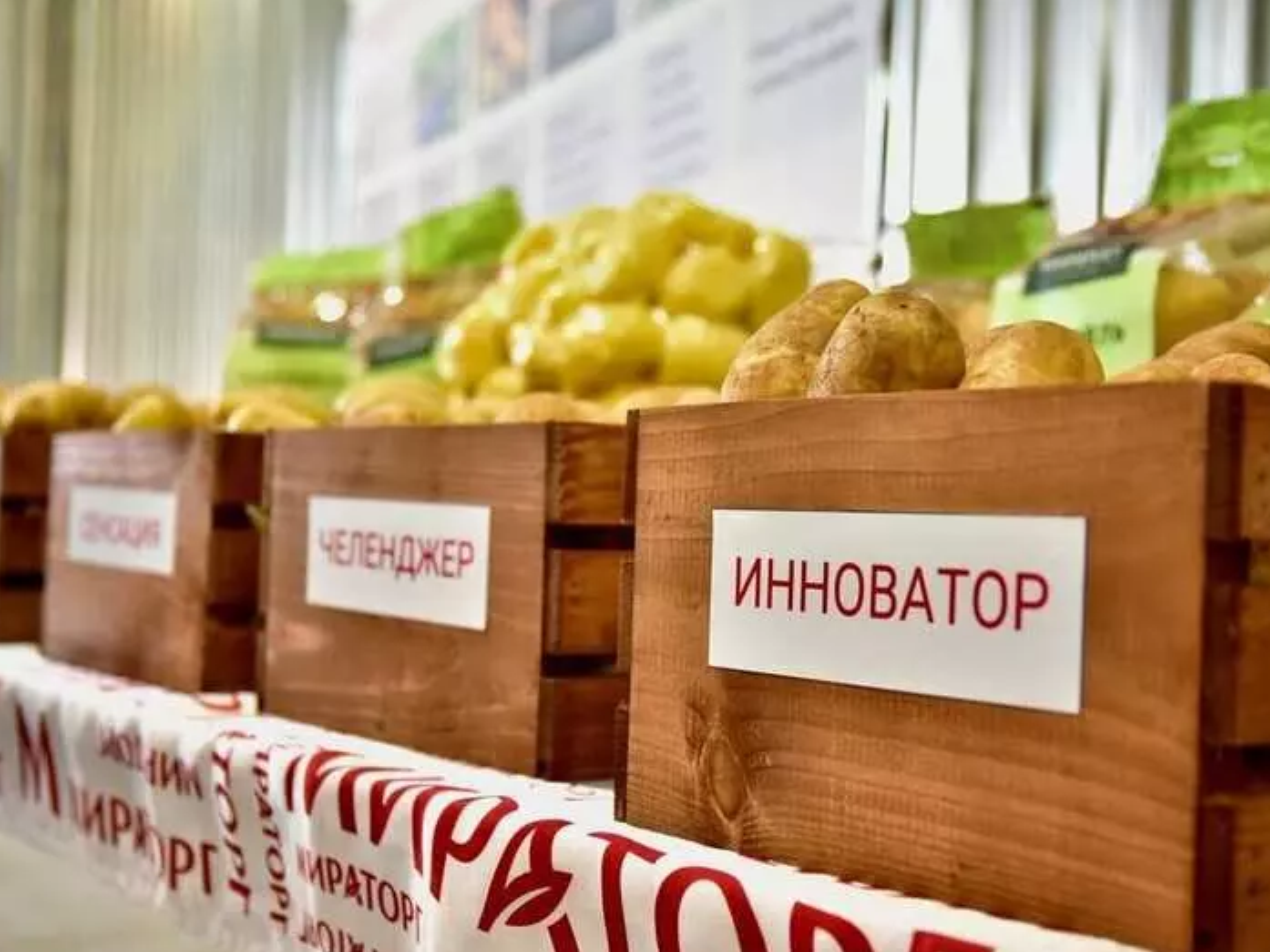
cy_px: 481
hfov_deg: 36.2
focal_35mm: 53
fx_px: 1945
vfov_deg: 27.5
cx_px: 656
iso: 4000
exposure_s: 1/250
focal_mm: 48
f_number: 5.6
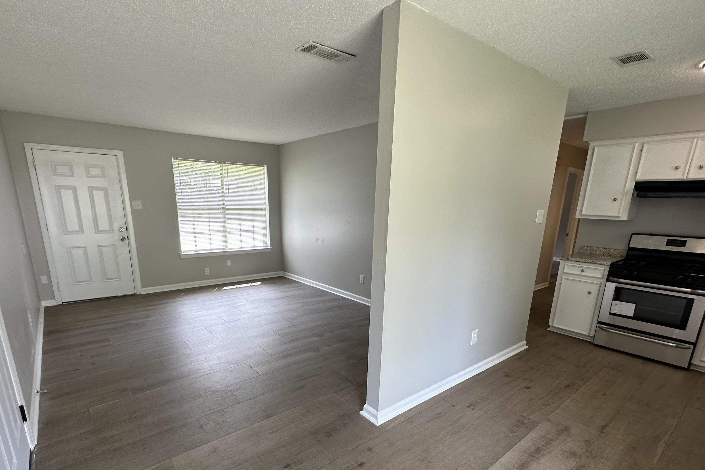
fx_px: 352
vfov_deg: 66.2
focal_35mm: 18
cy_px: 298
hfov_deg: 90.0
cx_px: 340
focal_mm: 2.22
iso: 50
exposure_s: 1/120
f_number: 2.2
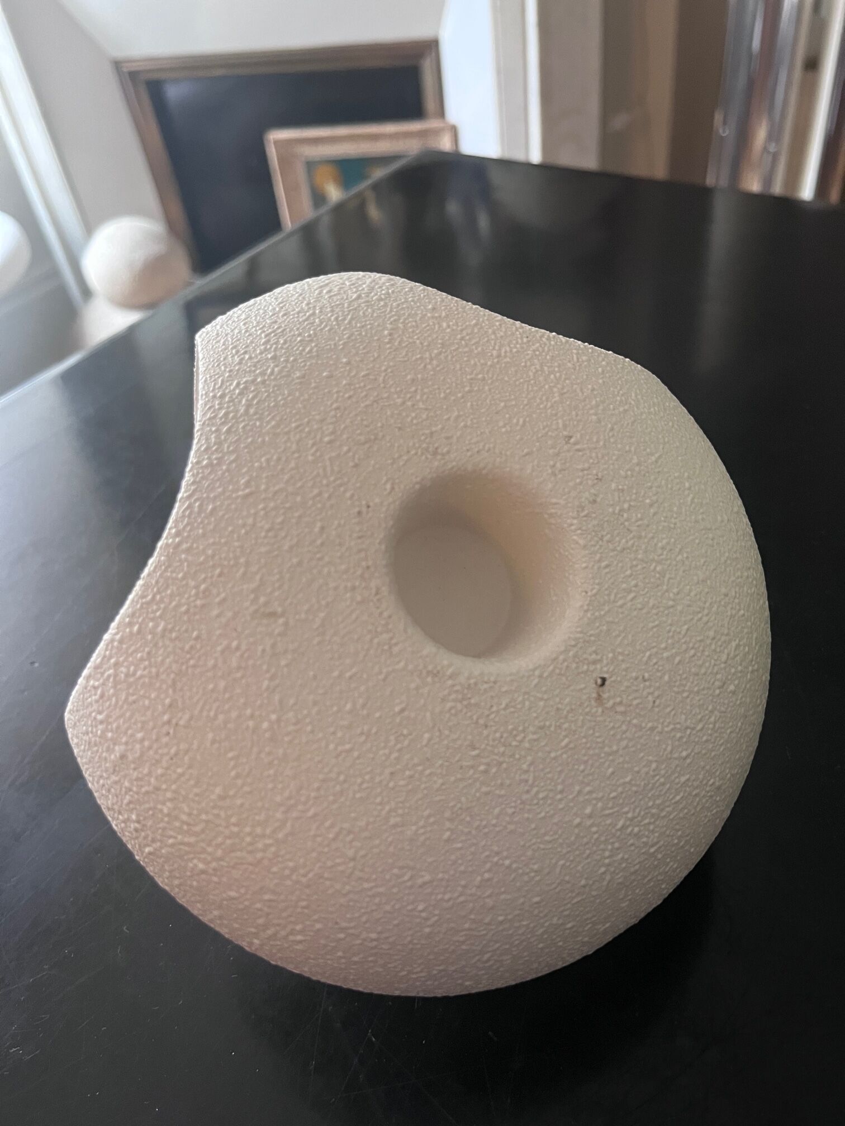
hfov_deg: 53.1
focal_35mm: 26
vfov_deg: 67.3
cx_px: 422
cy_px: 563
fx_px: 846
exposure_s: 1/33
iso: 400
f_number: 1.6
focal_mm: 5.1
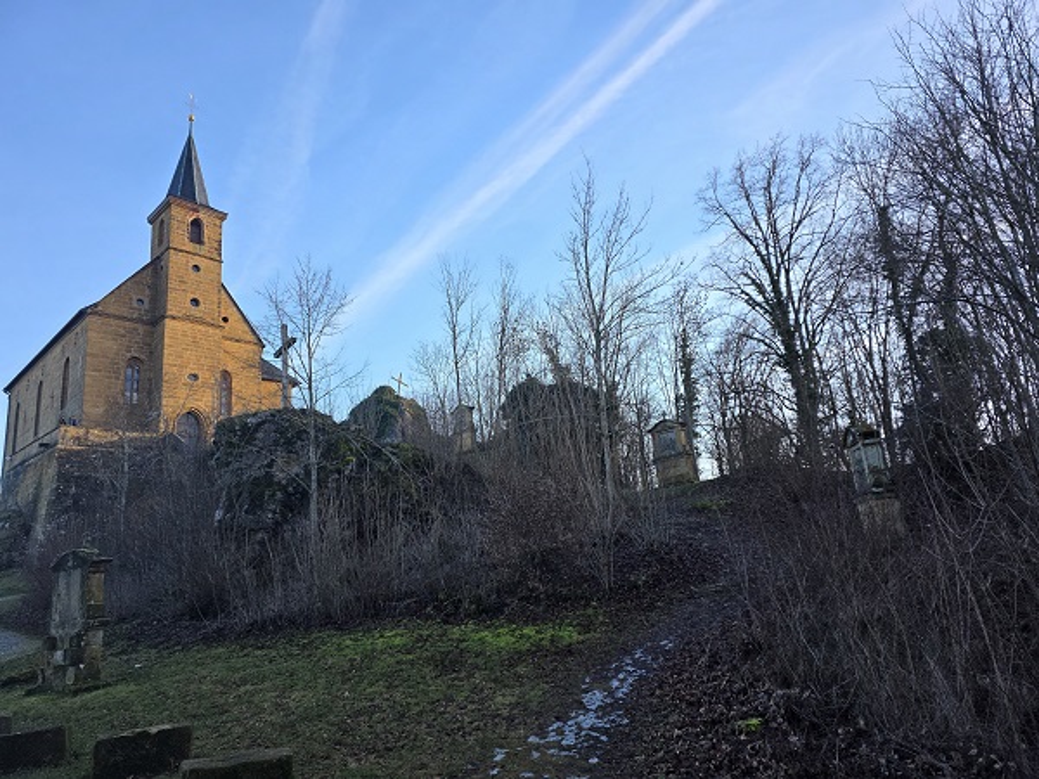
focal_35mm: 23
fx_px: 690
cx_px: 520
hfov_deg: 73.9
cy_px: 390
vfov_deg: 58.9
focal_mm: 6.3
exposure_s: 1/359
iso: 32
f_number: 1.7
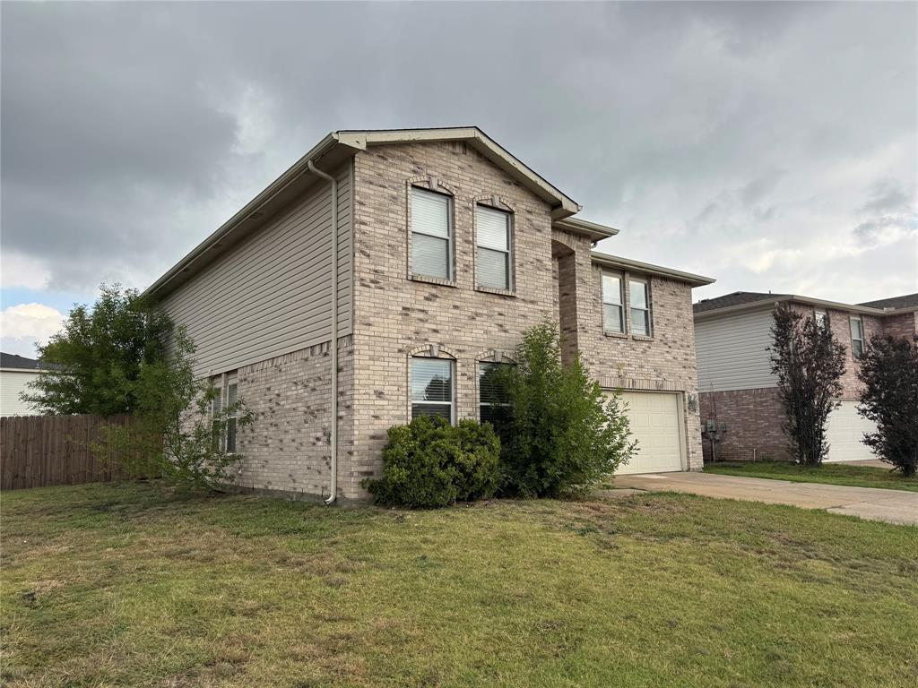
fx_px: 636
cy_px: 344
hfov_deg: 71.6
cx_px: 459
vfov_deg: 56.8
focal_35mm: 24
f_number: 1.78
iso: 80
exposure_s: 1/1524
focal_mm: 6.76
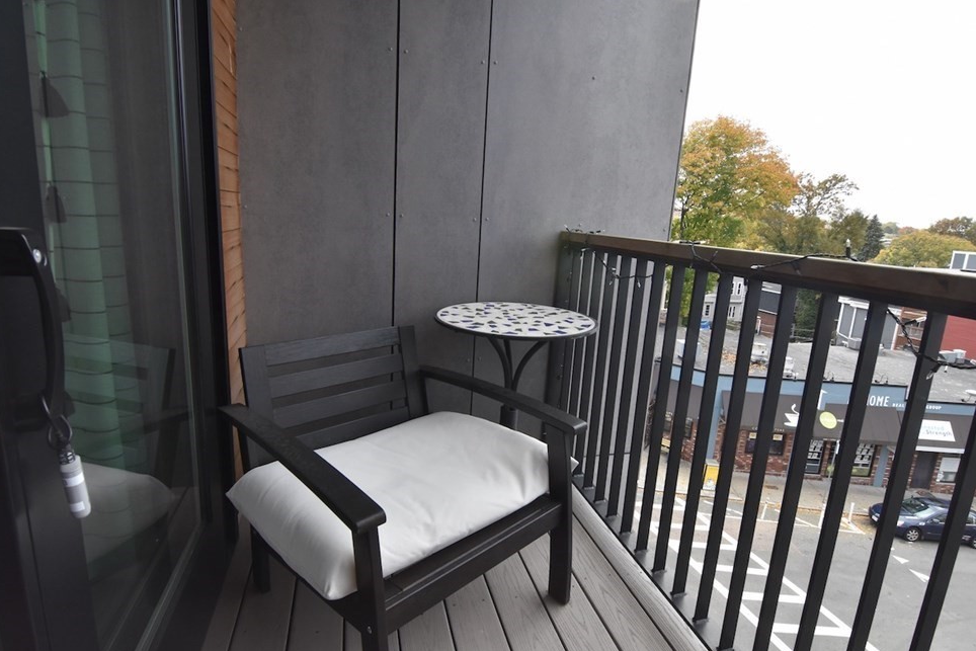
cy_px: 312
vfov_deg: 68.8
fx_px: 475
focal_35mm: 18
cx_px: 491
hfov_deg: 91.5
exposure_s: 1/400
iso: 800
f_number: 8
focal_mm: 11
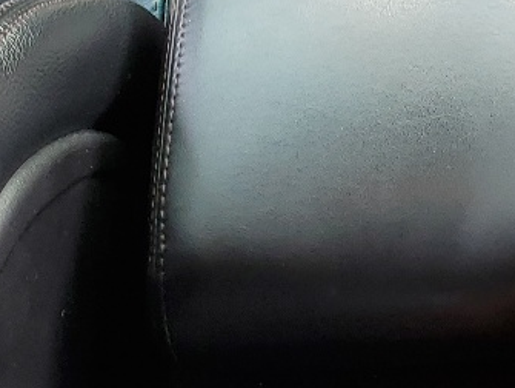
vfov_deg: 11.2
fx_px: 1847
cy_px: -297
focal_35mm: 124
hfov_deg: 15.7
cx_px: 450
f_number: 1.5
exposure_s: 1/213
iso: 50
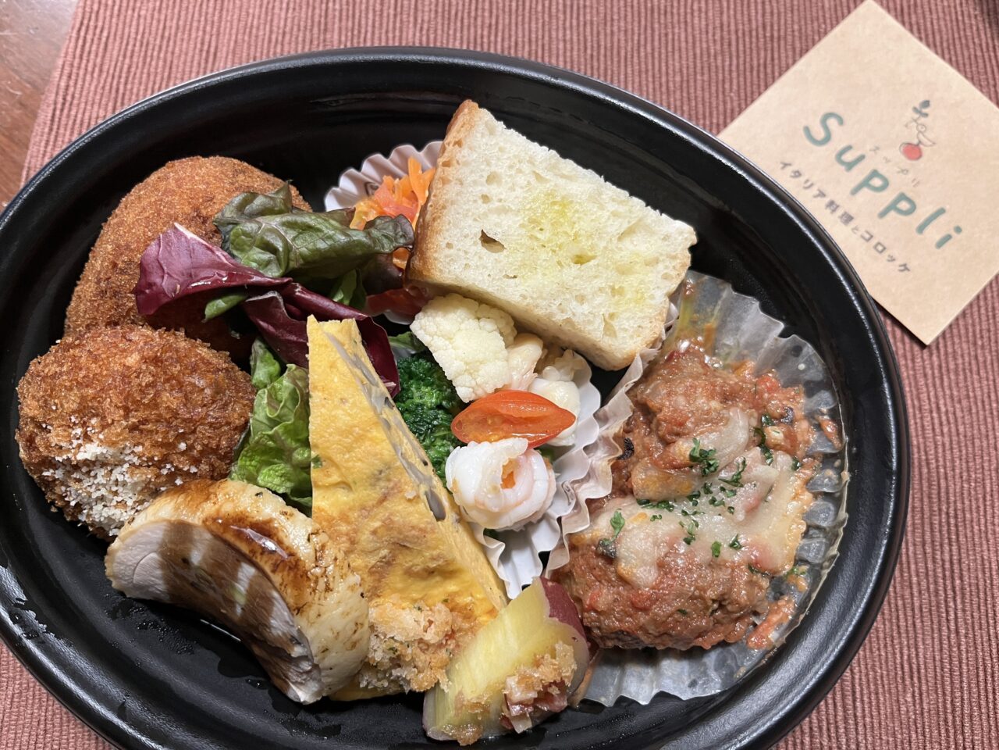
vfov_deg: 53.1
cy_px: 375
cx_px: 500
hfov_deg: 67.3
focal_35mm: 26
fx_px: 750
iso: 250
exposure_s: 1/60
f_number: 1.6
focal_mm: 5.1
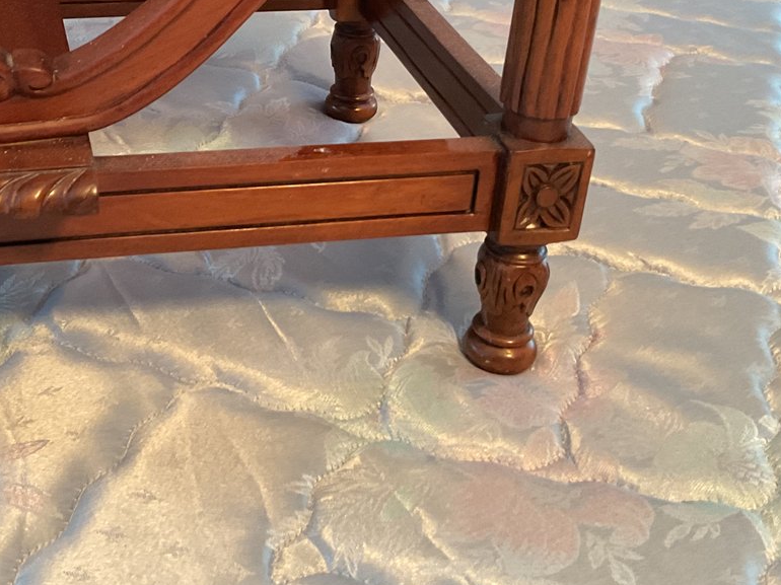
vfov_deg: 24.9
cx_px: 231
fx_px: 1286
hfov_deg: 33.3
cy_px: 68
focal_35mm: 57
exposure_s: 1/40
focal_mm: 3
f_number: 1.8
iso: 250
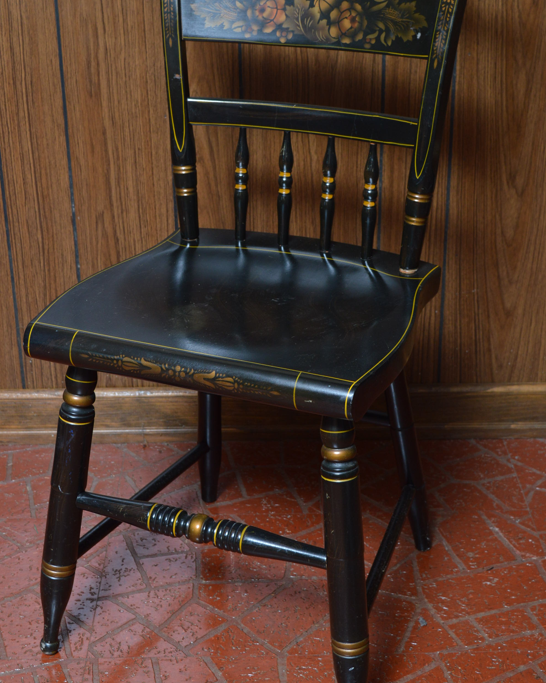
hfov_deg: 26.2
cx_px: 274
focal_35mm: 58
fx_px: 1172
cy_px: 297
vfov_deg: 32.4
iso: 400
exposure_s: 1/125
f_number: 6.3
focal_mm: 34
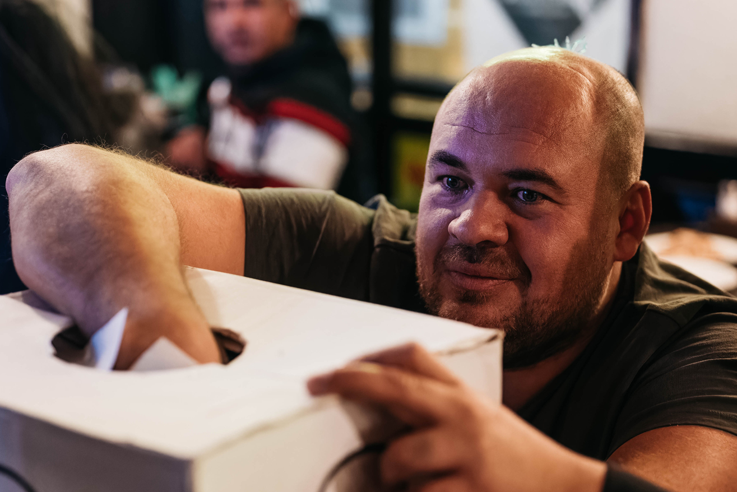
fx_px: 1495
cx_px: 350
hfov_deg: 27.7
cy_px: 287
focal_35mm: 73
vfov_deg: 18.7
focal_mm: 50
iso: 5000
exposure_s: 1/160
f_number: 2
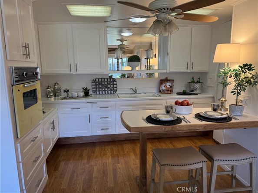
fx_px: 179
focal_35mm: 24
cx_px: 129
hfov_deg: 71.6
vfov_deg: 56.8
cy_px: 96
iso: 160
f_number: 1.78
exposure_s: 1/185
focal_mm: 6.76
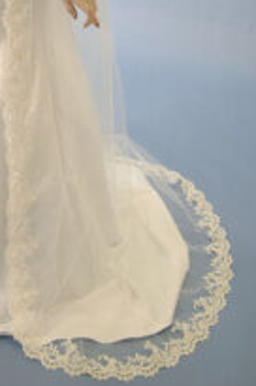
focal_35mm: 66
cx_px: 83
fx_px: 706
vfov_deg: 28.5
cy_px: -9
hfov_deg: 20.5
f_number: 3.5
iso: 100
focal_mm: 20
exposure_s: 1/10
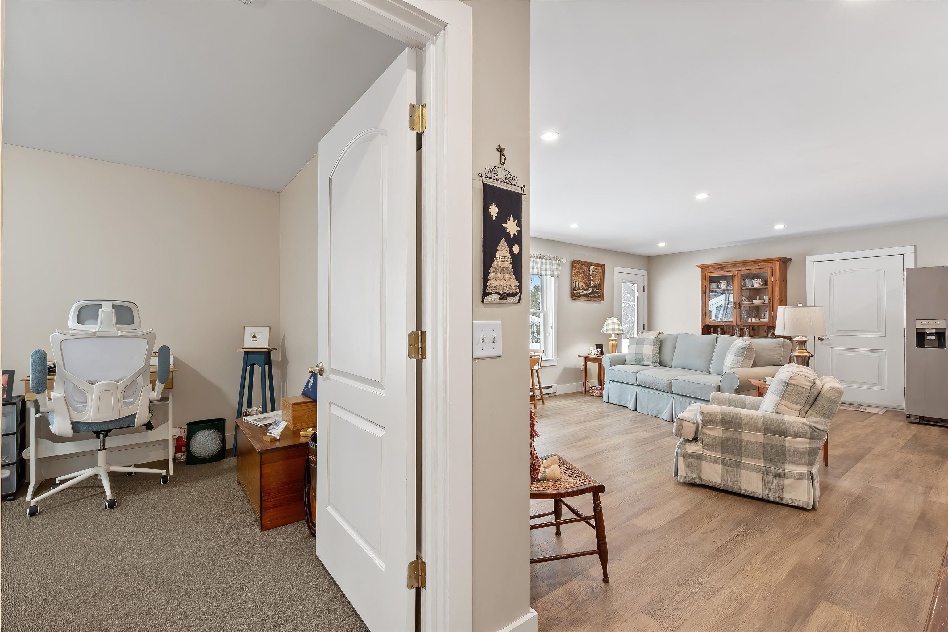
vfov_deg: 77.3
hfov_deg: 100.4
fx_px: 395
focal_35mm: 15
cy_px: 316
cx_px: 474
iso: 500
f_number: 9
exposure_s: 1/6
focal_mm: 10
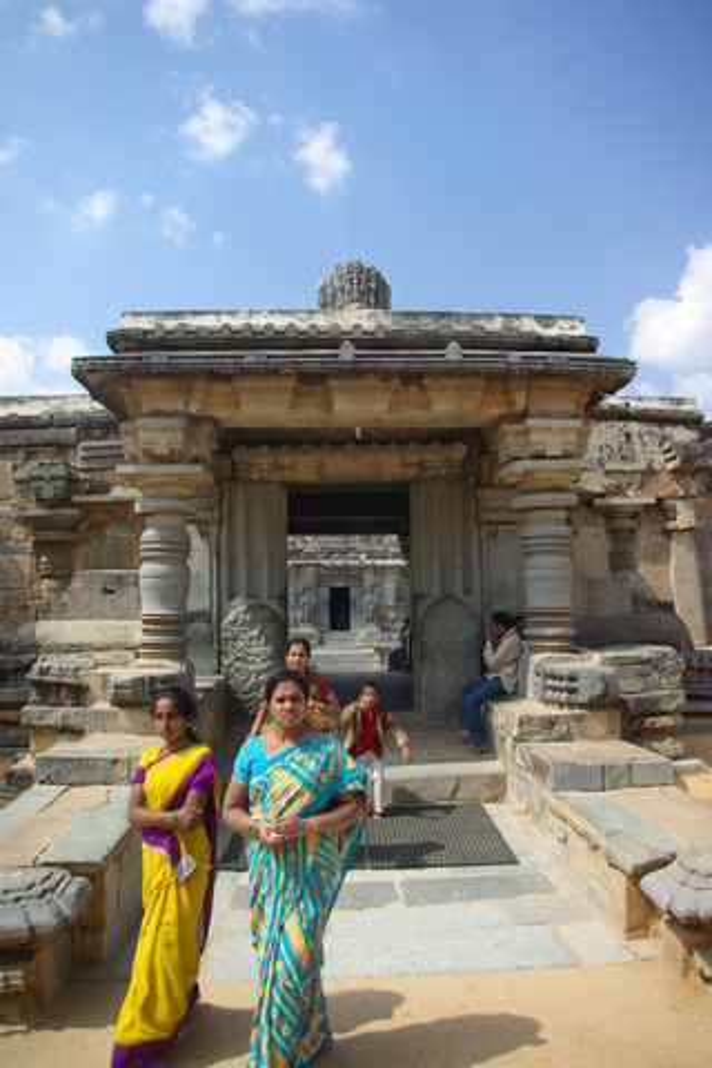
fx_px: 801
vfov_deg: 67.4
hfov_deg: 47.9
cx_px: 356
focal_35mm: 27
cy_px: 534
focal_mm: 18
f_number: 5.6
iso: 100
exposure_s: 1/90
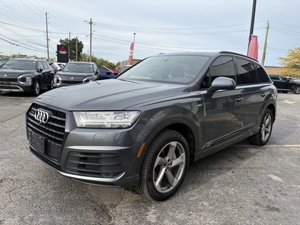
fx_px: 225
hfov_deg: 67.3
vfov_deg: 53.1
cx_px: 150
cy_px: 112
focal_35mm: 26
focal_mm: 5.96
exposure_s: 1/1626
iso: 50
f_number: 1.6
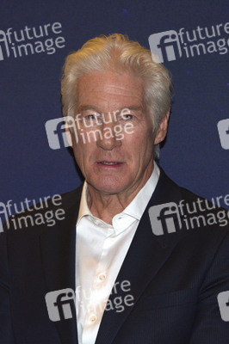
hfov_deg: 9.1
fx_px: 1434
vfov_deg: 13.7
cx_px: 114
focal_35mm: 150
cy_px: 172
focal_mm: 150
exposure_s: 1/100
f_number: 5.6
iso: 1600
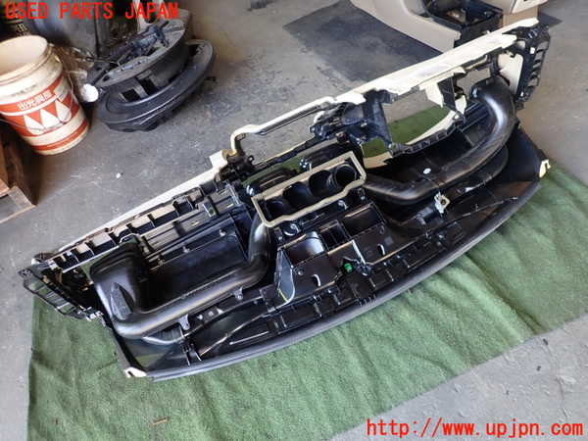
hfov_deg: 69.4
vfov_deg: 54.9
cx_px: 294
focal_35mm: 25
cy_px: 220
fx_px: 425
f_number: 2
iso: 160
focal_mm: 4.5
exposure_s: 1/60
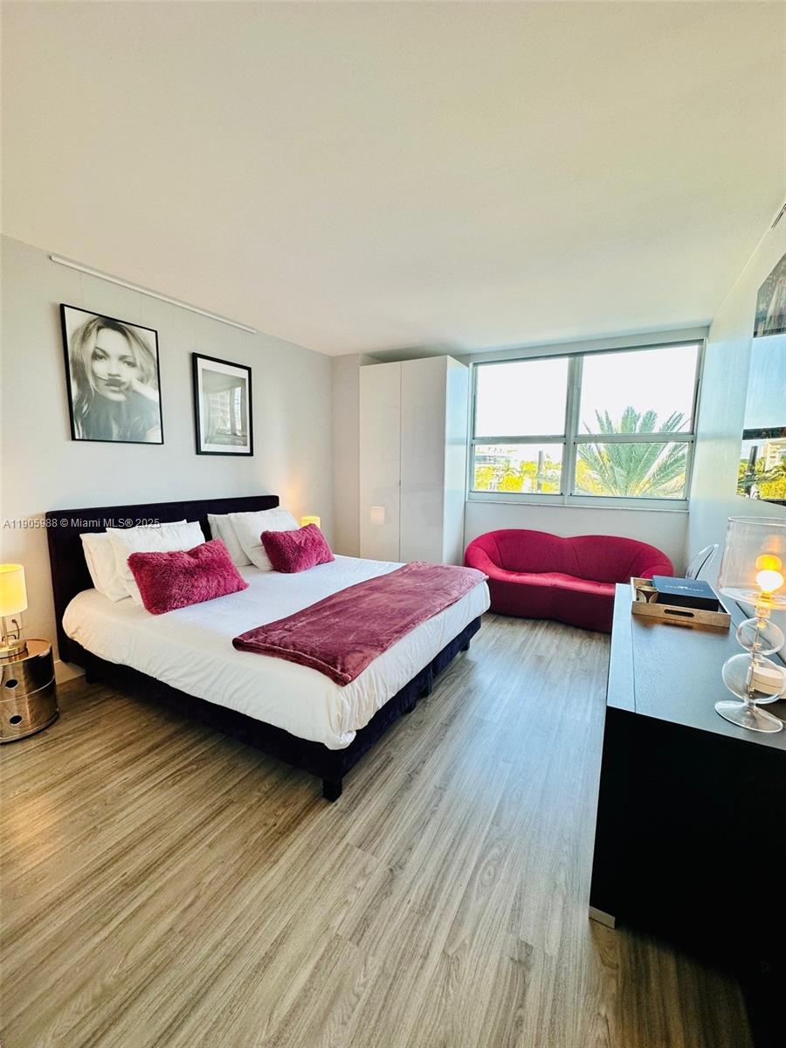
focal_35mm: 14
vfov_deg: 102.1
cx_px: 393
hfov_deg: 85.7
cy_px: 524
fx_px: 424
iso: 80
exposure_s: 1/120
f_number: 2.2
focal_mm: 2.22
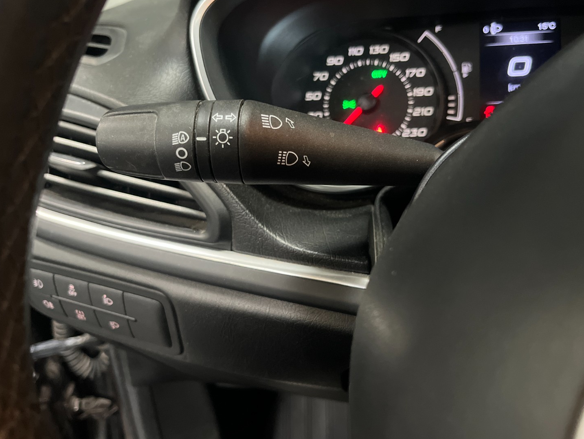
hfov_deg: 61.6
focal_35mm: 29
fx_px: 489
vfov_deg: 48.2
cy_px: 206
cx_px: 303
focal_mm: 5.1
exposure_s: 1/56
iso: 500
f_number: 1.6
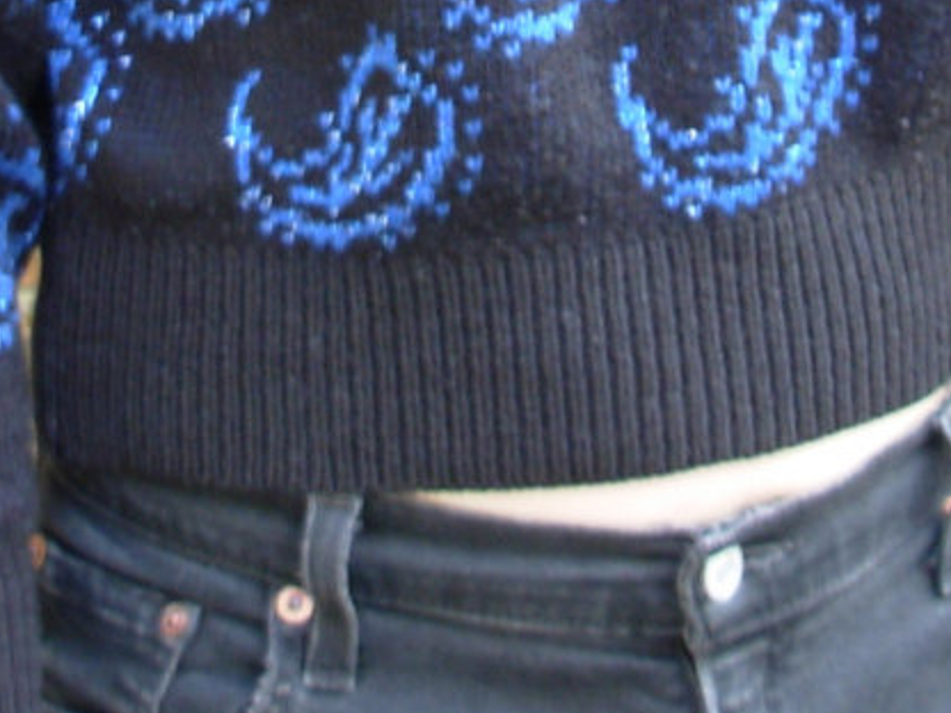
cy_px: -326
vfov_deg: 10.5
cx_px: 485
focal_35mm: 137
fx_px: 3764
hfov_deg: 14.4
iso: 50
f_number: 2.9
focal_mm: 6.3
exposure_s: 1/13.8
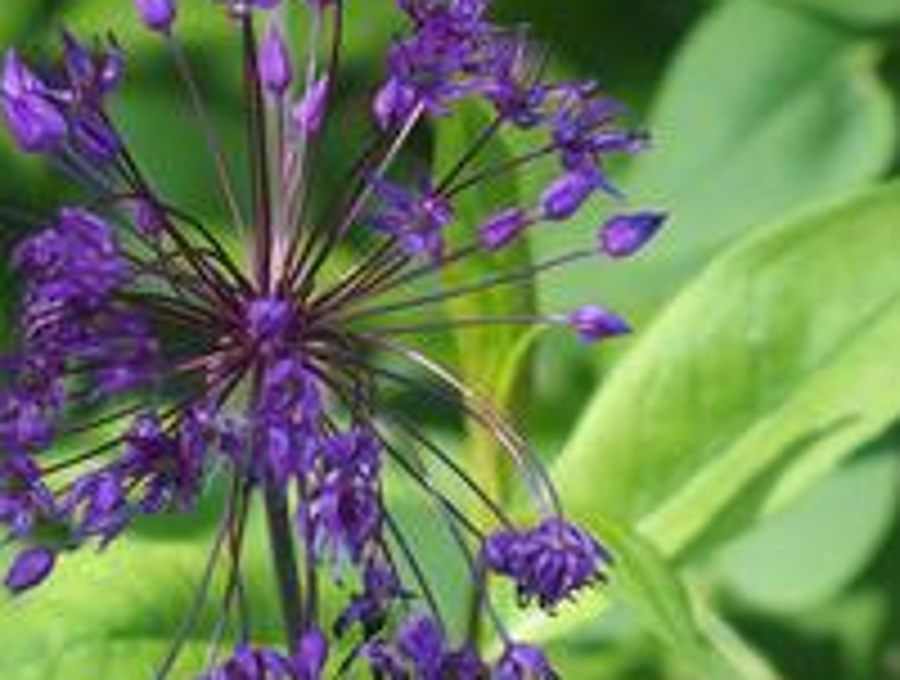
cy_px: 266
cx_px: 284
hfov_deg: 4.0
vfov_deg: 3.0
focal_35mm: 494
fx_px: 12875
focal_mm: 46.7
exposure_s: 1/250
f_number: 2.8
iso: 100
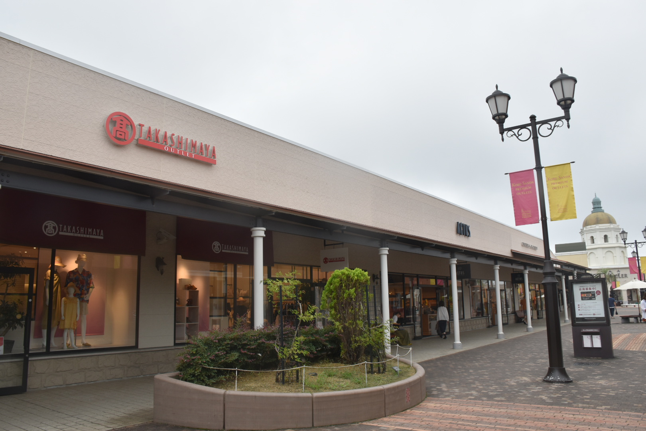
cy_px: 216
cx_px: 323
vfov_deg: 47.9
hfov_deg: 67.4
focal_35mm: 27
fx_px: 484
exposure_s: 1/250
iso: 220
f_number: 8
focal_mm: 18
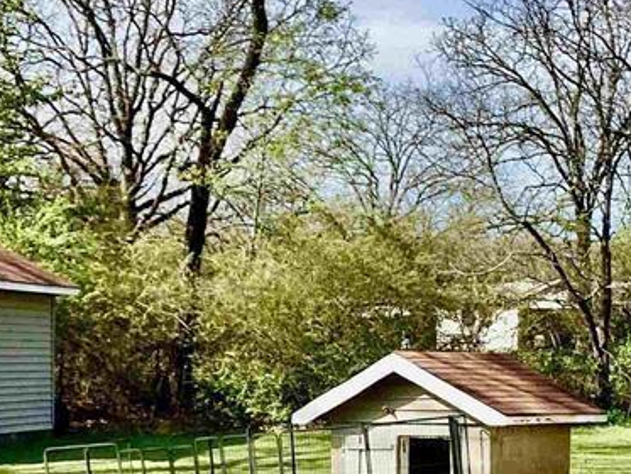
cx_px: 340
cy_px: 460
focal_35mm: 85
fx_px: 1550
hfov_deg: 23.0
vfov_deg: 17.0
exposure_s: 1/840
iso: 25
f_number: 2.4
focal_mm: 3.3
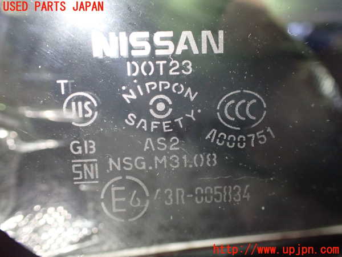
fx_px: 296
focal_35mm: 30
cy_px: 128
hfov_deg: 60.0
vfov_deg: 46.8
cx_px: 171
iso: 800
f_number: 2.3
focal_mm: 5.4
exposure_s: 1/100
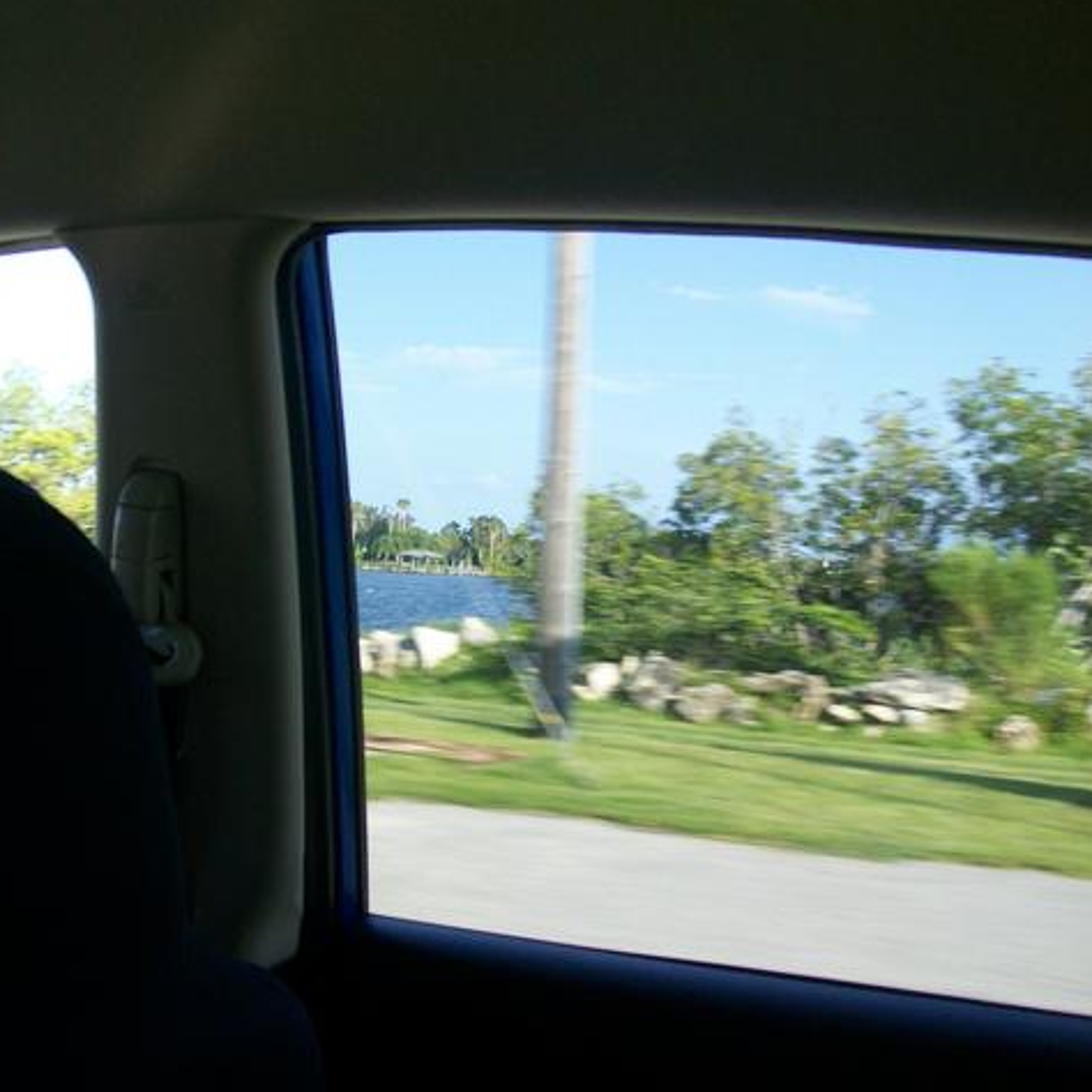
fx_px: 1535
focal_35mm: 43
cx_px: 546
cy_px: 539
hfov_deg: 39.2
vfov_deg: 39.2
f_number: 2.7
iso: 64
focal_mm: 6
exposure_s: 1/100
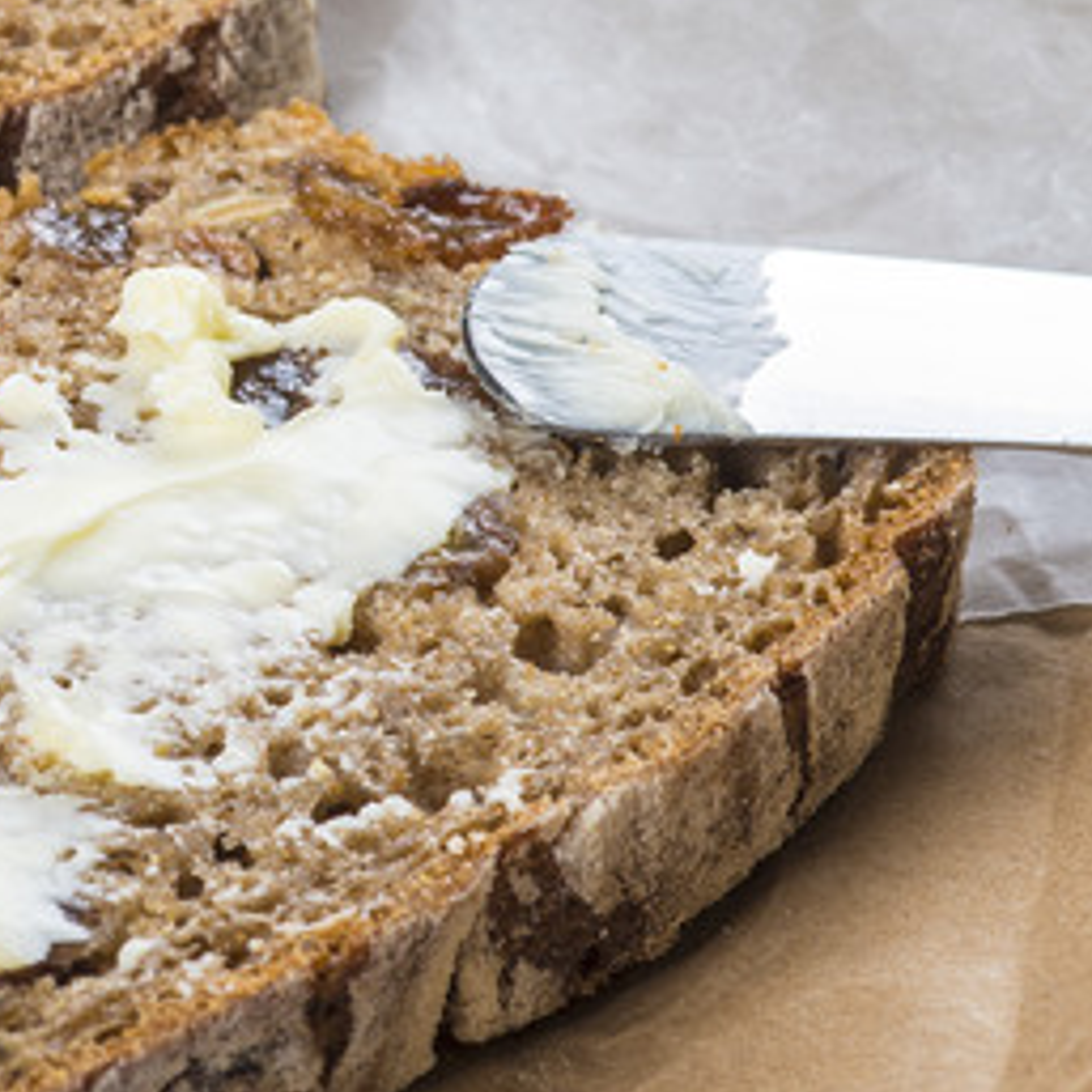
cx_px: -134
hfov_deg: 4.9
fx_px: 12706
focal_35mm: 356
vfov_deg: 4.9
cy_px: 142
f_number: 11
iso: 100
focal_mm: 105
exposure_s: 1/250
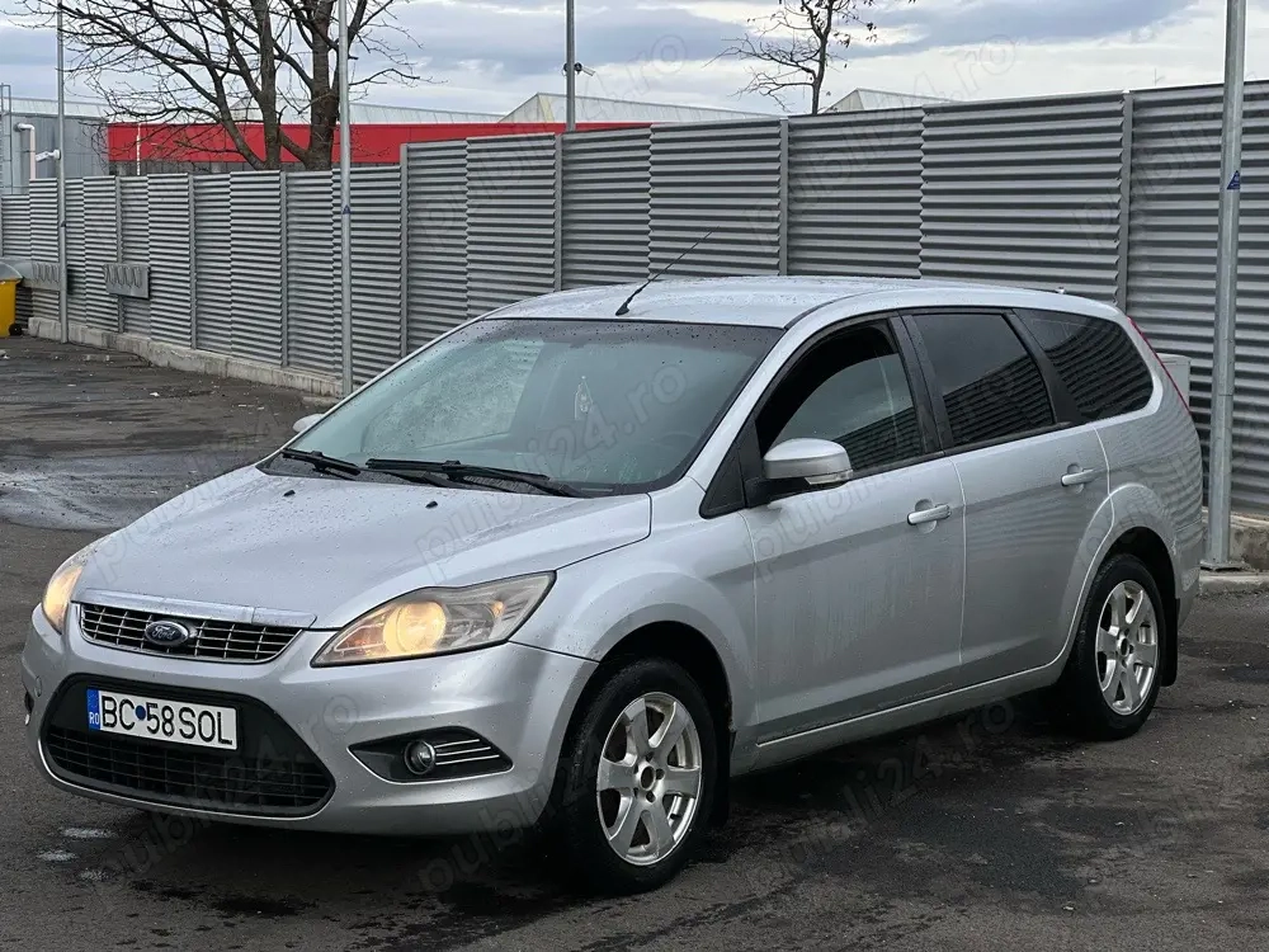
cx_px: 634
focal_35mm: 77
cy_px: 476
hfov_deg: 25.3
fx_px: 2823
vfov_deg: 19.1
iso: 32
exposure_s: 1/415
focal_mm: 9
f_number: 2.8
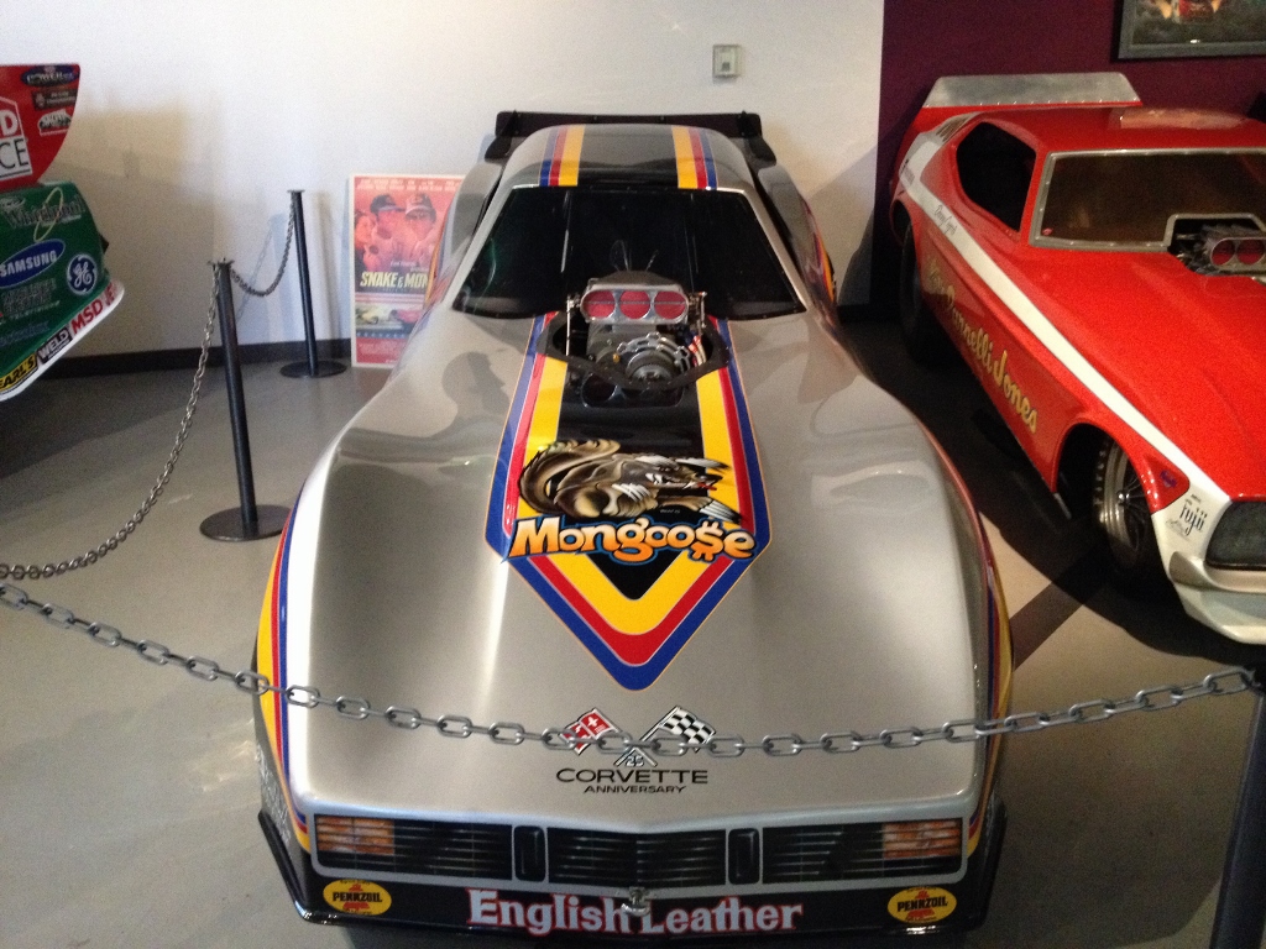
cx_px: 633
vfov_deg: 40.7
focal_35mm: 35
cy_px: 474
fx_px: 1280
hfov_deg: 52.6
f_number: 2.4
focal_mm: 4.28
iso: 500
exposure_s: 1/15
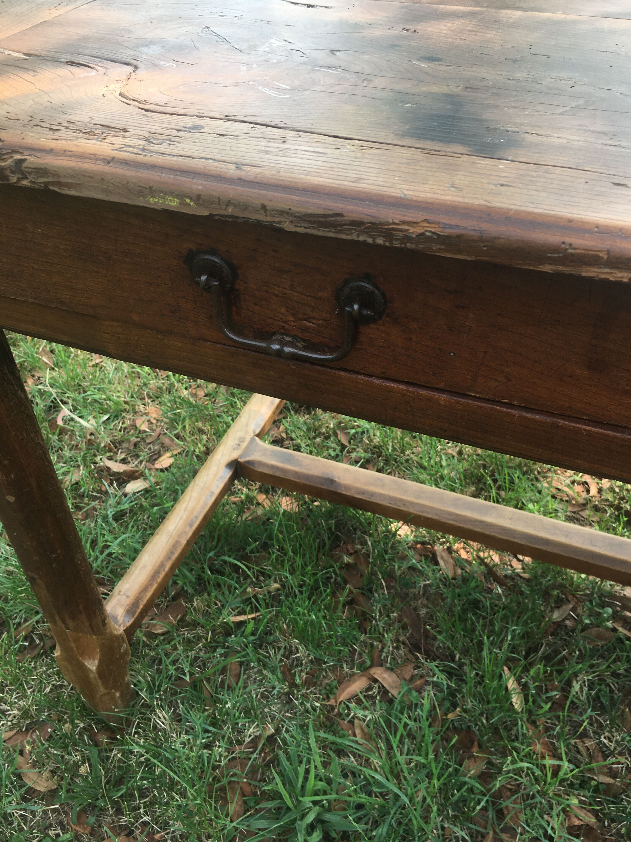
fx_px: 729
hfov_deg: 46.8
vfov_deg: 60.0
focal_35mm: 30
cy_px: 408
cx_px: 321
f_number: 2.2
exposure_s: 1/212
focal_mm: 4.15
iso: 25
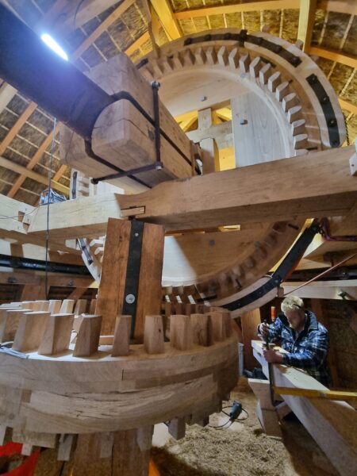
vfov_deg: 106.2
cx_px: 178
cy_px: 238
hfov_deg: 89.9
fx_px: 179
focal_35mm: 13
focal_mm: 2.2
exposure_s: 1/25
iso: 640
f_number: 2.2
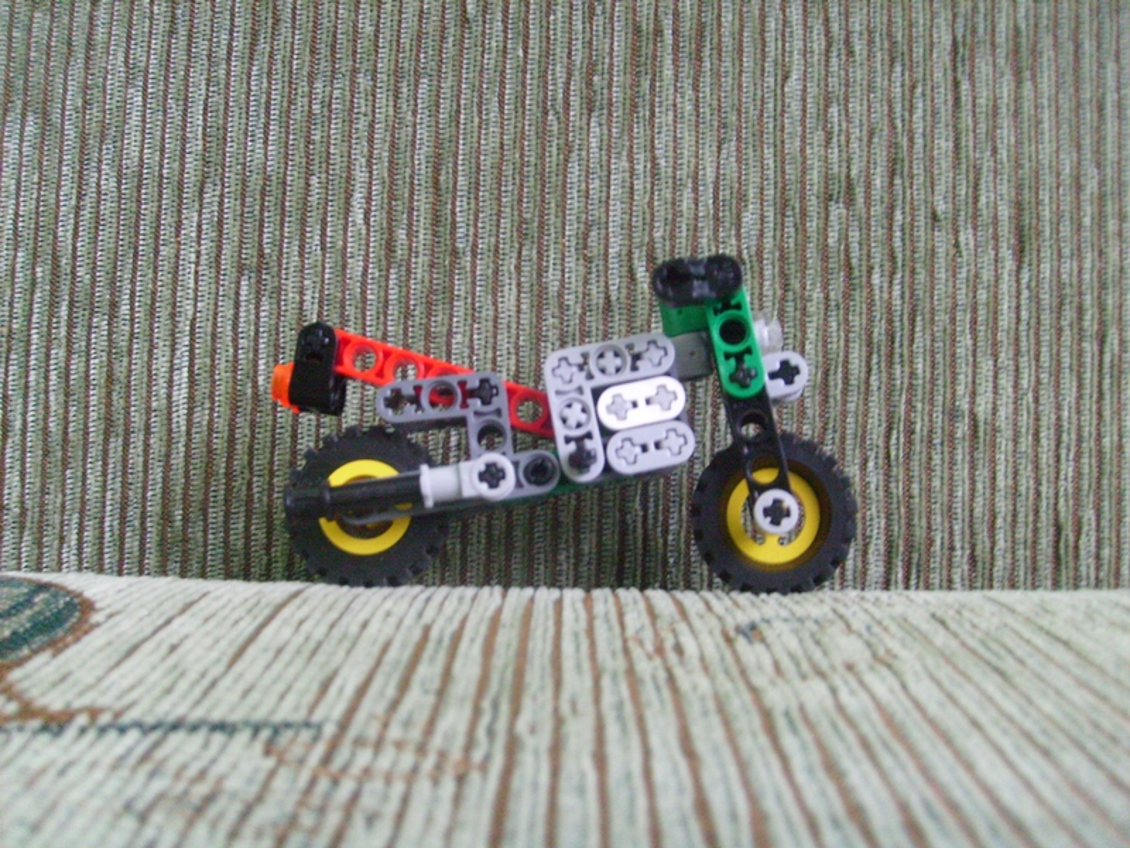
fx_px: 1143
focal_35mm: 35
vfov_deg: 40.7
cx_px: 565
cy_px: 424
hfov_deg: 52.6
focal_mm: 5.8
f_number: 2.8
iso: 200
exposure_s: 1/20
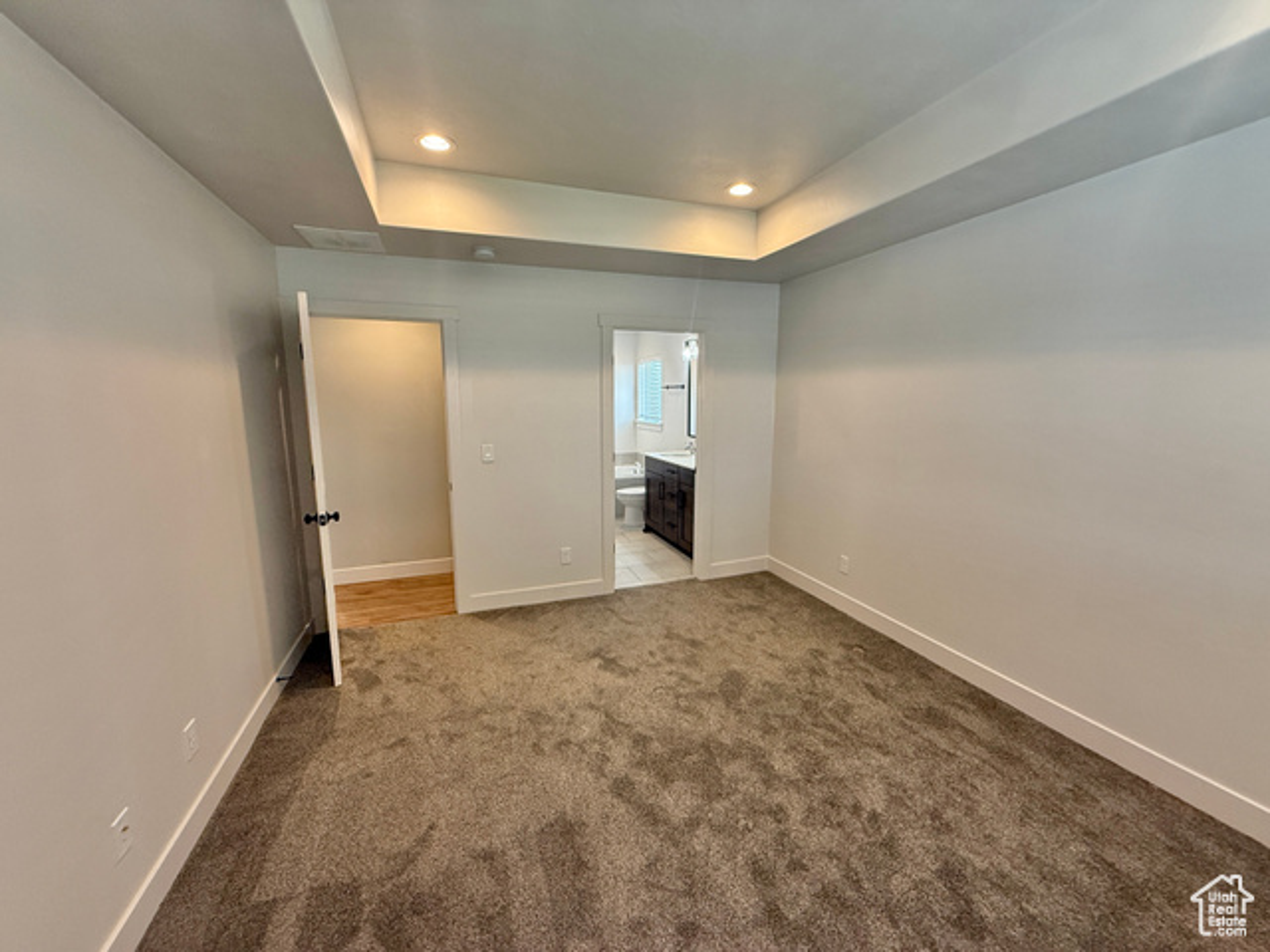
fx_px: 514
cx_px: 635
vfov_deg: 85.7
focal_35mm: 14
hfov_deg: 102.1
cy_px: 476
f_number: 2.2
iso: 250
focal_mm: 2.22
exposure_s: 1/120
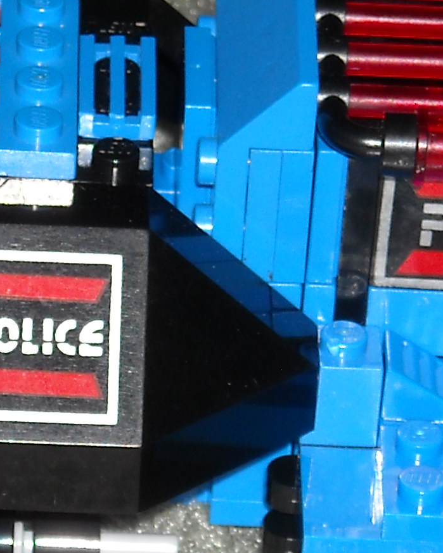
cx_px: -22
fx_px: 6274
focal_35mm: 383
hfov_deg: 4.0
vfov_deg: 5.0
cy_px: 416
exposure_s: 1/125
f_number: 4.7
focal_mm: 17.1
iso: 64
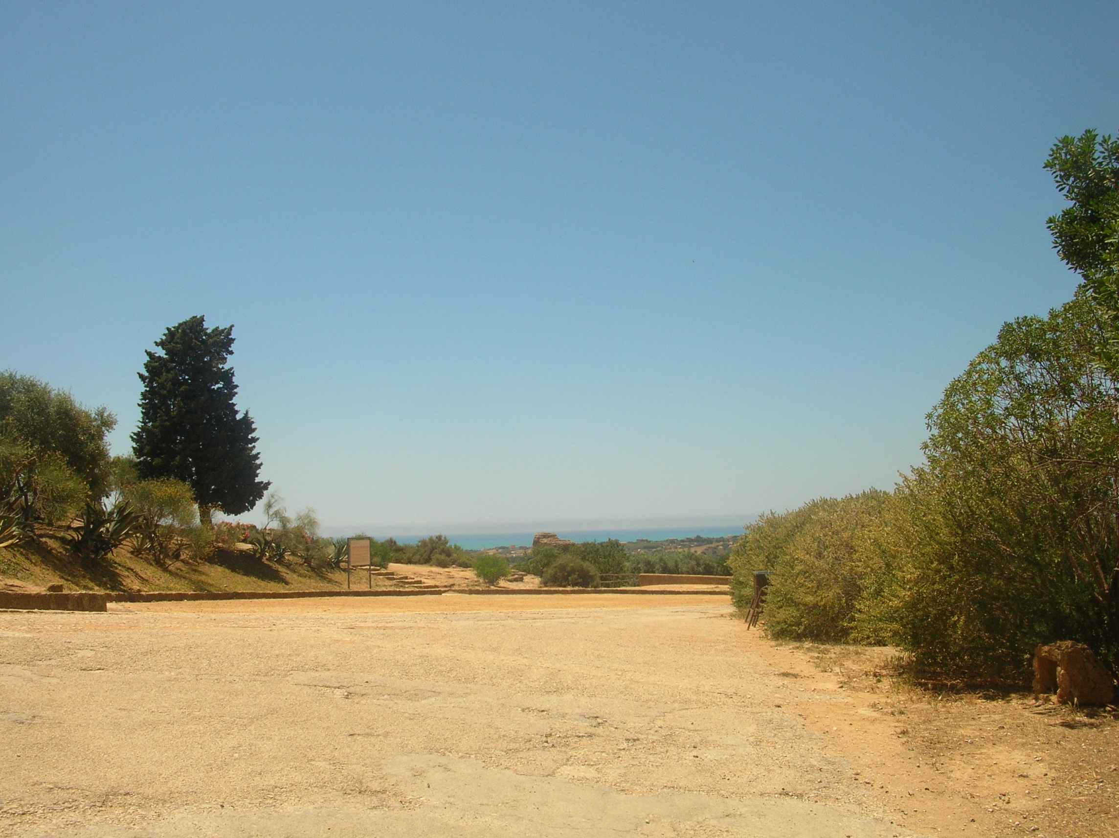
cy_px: 419
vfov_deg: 40.6
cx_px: 560
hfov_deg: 52.7
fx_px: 1130
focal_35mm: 35
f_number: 5.6
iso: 50
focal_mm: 5.8
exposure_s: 1/407
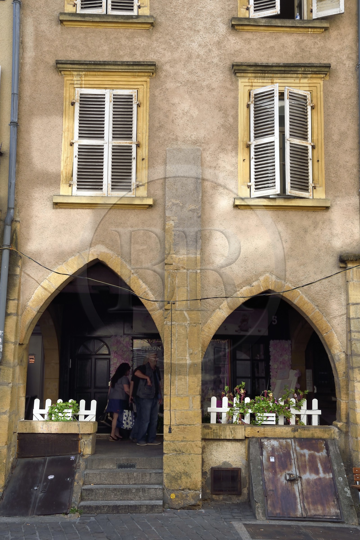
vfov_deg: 43.6
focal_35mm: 45
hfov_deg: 29.9
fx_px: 675
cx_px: 180
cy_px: 270
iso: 400
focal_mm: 45
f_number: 13
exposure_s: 1/160
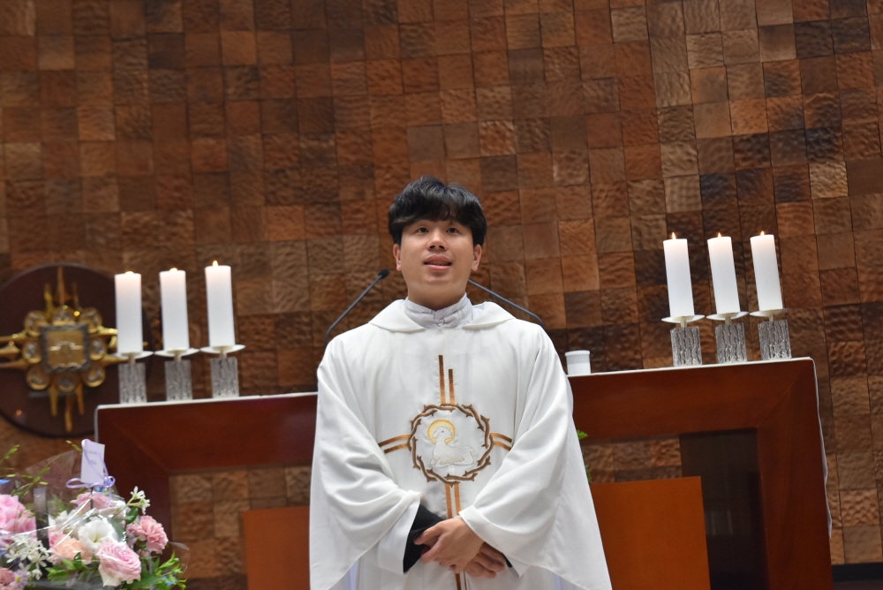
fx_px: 1841
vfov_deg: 18.2
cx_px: 442
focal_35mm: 75
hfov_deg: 27.0
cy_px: 295
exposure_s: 1/60
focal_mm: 50
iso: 720
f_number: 5.6
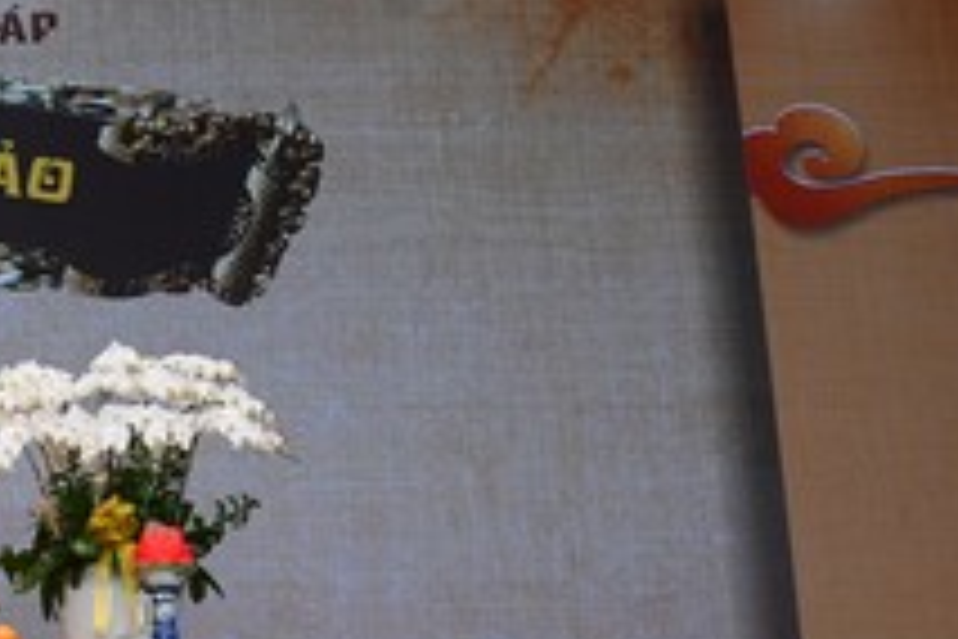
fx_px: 1942
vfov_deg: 18.3
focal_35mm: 73
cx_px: -243
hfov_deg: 24.6
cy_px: 598
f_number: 4
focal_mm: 24
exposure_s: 1/160
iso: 800
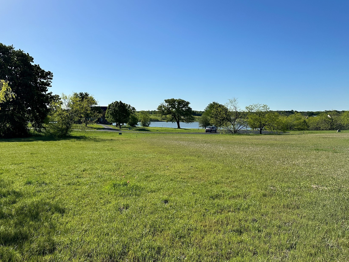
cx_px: 134
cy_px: 103
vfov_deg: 46.5
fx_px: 303
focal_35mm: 30
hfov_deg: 59.3
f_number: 1.78
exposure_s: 1/8929
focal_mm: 6.86
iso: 80
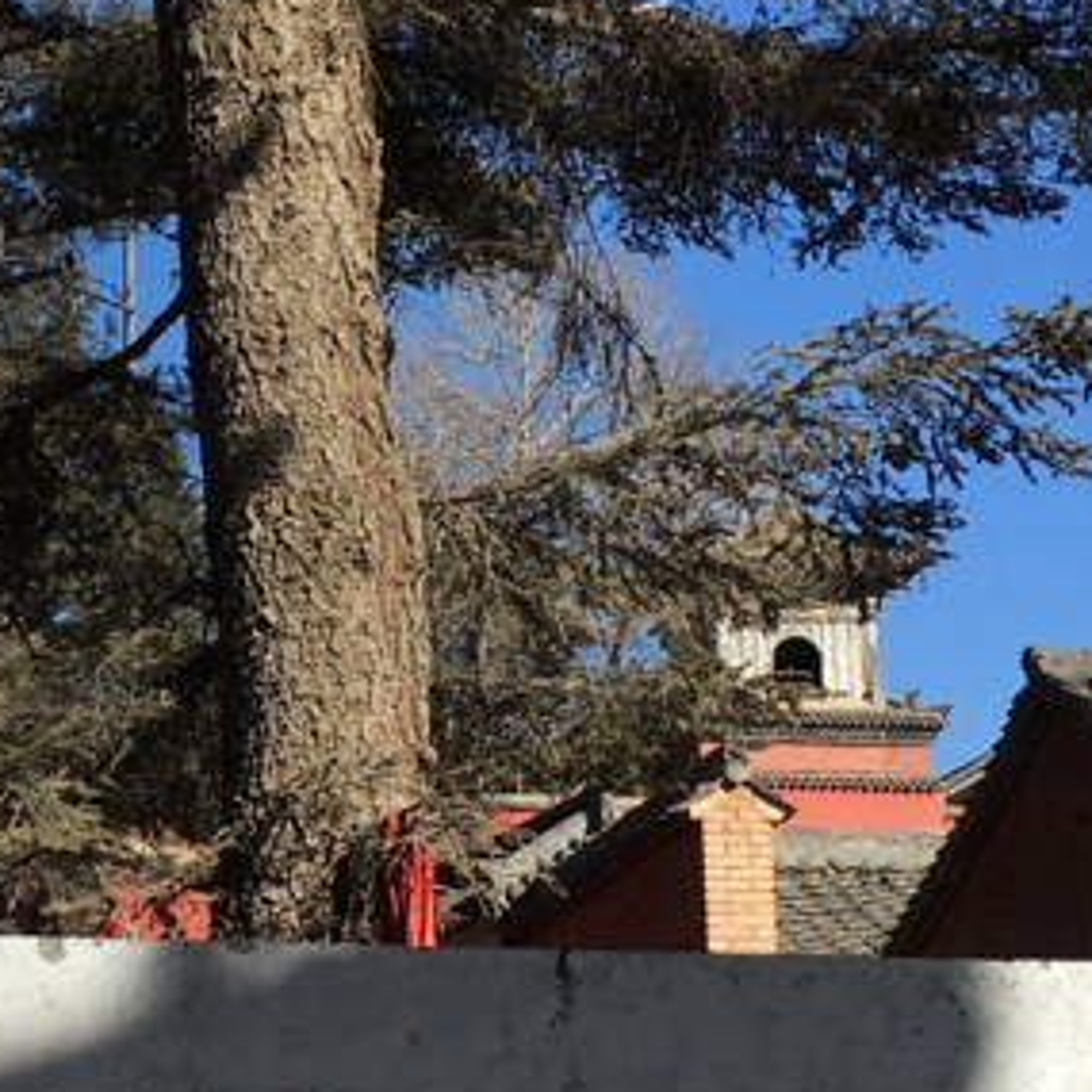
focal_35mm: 92
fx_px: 3284
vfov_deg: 18.8
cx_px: -149
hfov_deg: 18.1
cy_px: 709
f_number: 2.2
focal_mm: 4.15
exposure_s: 1/1374
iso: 25
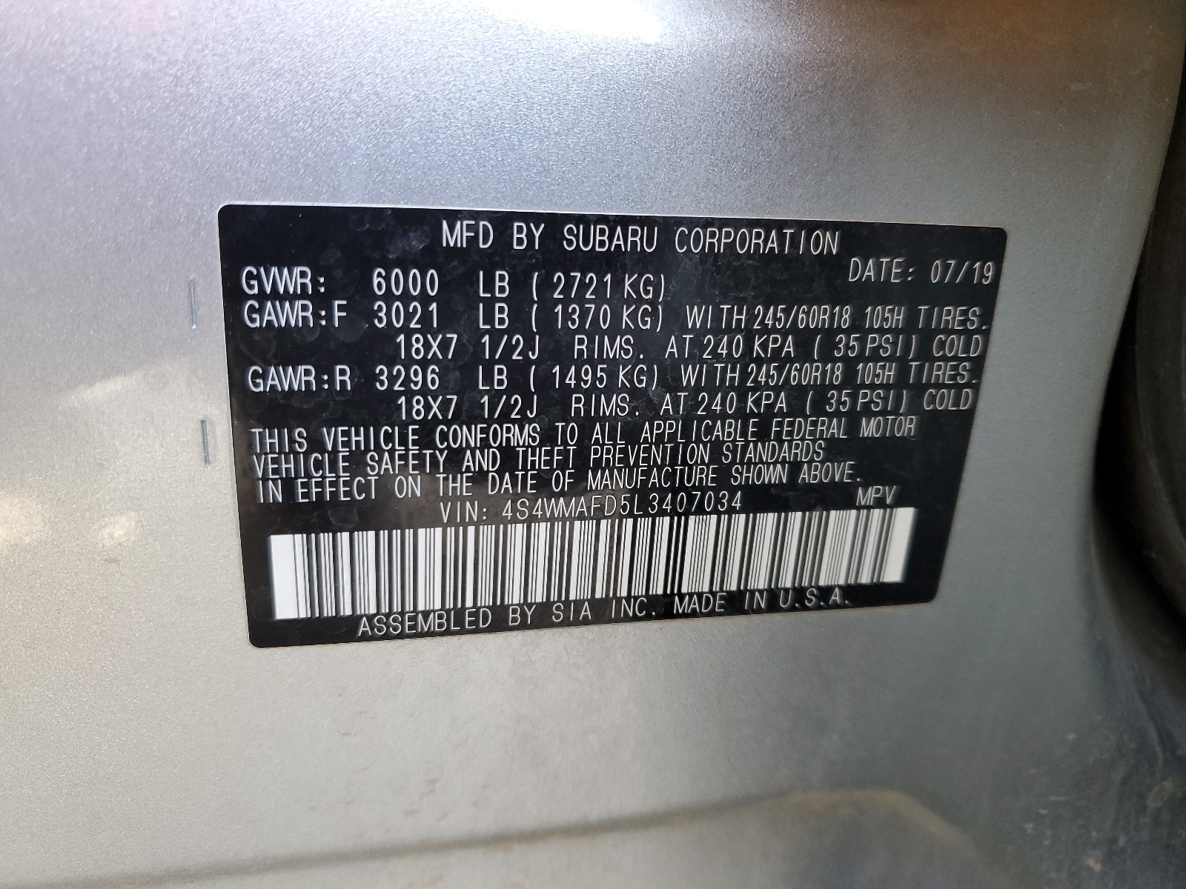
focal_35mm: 26
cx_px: 593
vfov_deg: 53.1
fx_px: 891
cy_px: 444
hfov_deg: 67.3
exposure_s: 1/60.2
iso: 74
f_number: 1.5
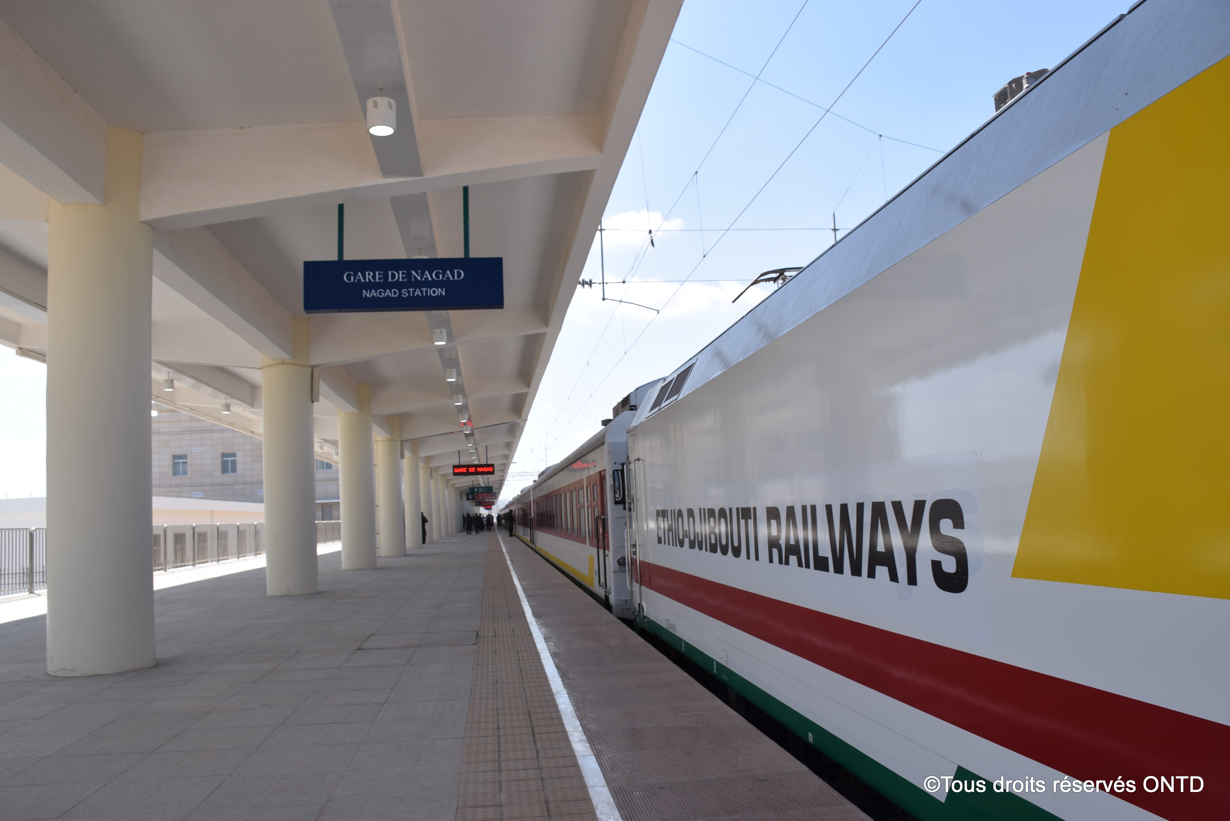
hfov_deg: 67.4
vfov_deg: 48.0
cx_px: 615
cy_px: 410
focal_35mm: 27
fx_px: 923
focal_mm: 18
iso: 100
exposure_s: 1/250
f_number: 8
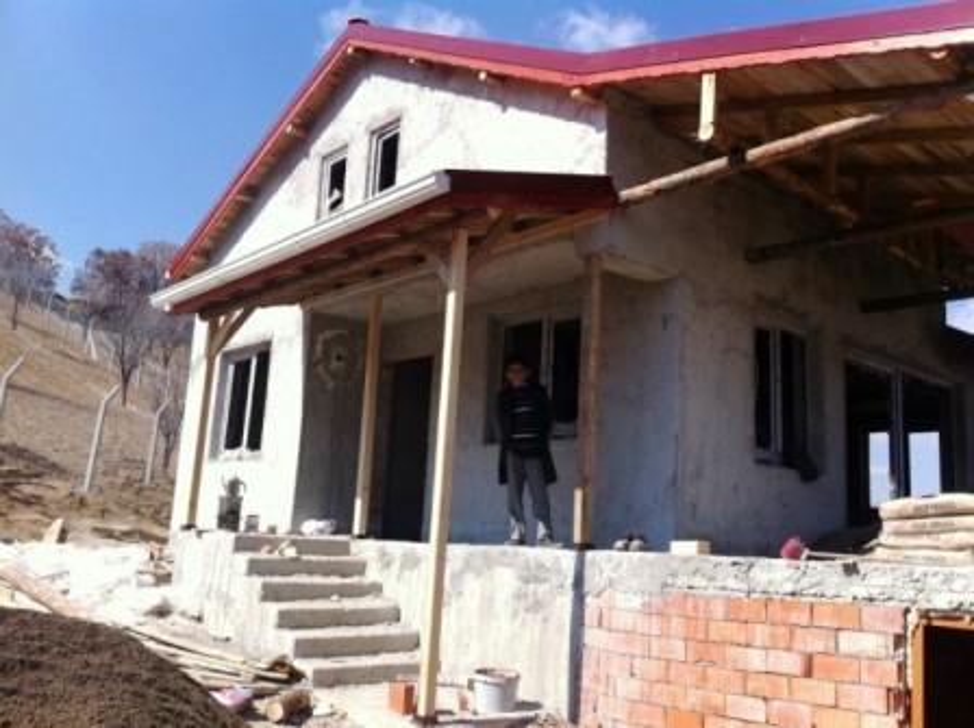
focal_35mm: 35
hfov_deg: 52.7
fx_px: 984
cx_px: 487
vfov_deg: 40.6
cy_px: 364
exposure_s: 1/973
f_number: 2.8
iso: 80
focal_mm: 3.85
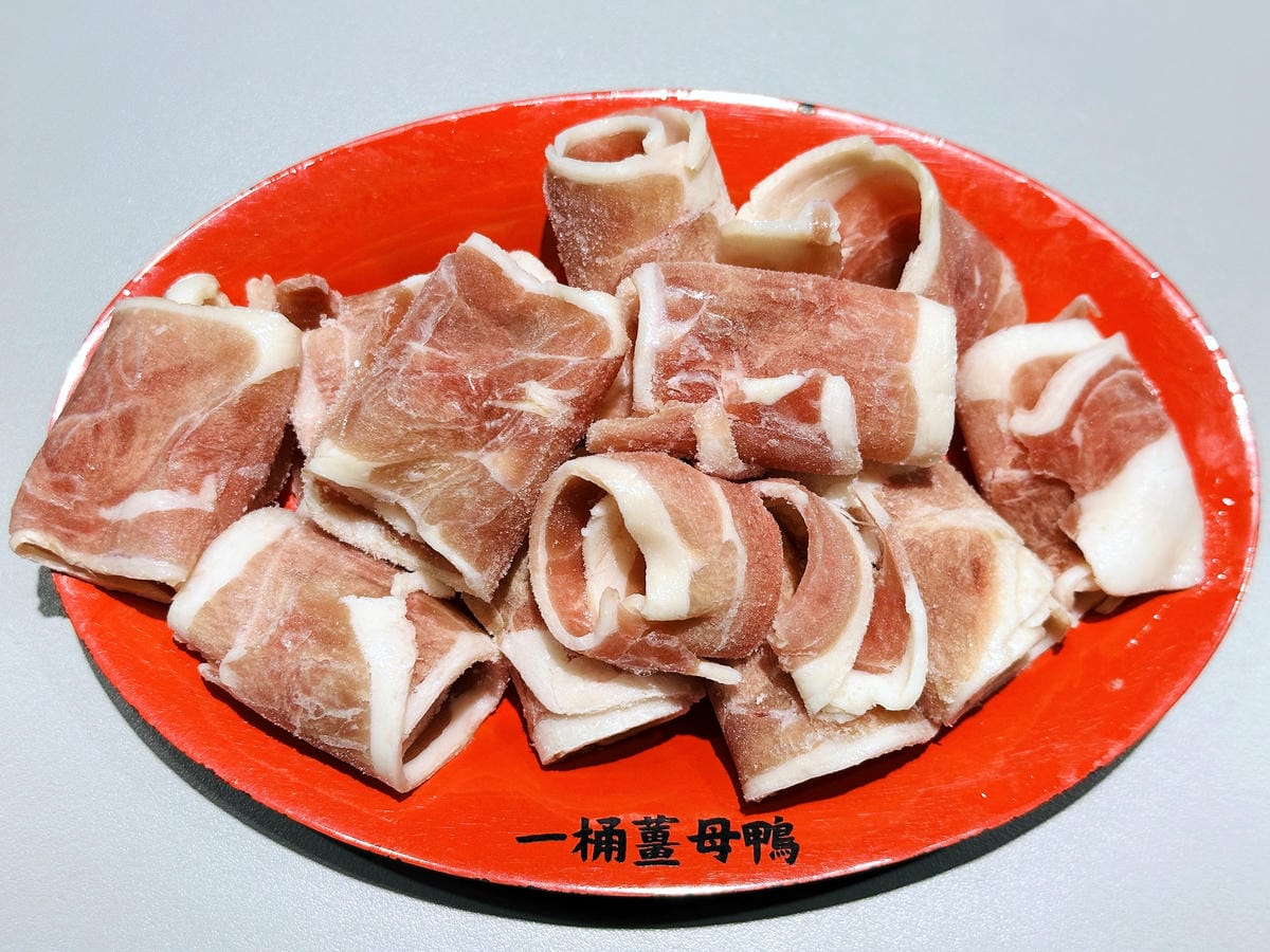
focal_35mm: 48
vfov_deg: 30.3
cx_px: 635
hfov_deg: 39.7
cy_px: 476
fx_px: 1761
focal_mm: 6.86
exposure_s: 1/60
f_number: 1.78
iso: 80
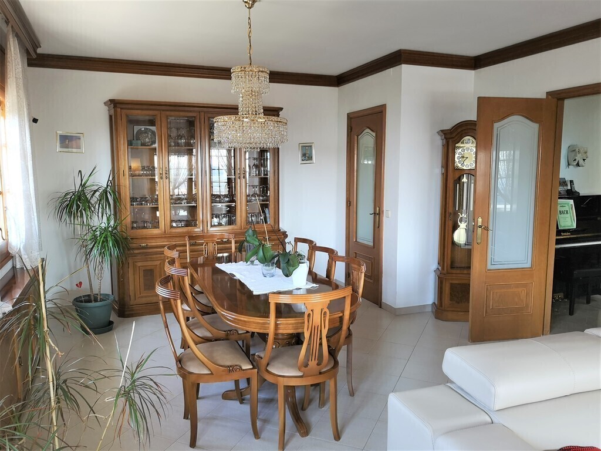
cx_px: 300
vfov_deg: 51.4
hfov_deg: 65.3
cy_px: 226
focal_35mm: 27
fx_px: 469
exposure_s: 1/60
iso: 64
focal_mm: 3.95
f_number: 1.8
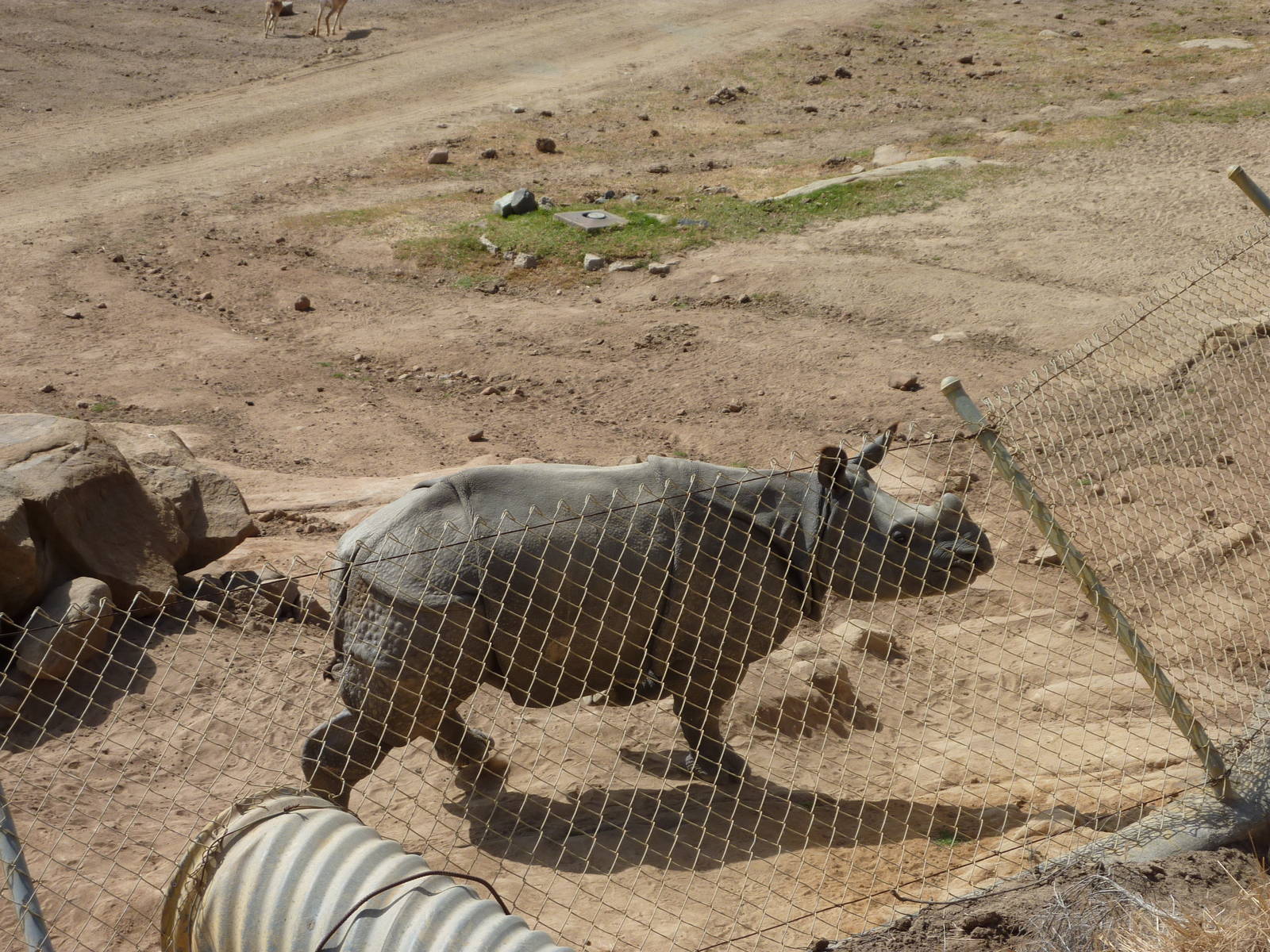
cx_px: 635
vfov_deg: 17.8
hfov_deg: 23.6
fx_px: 3045
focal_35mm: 83
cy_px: 476
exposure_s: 1/500
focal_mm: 13.7
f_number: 5
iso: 80
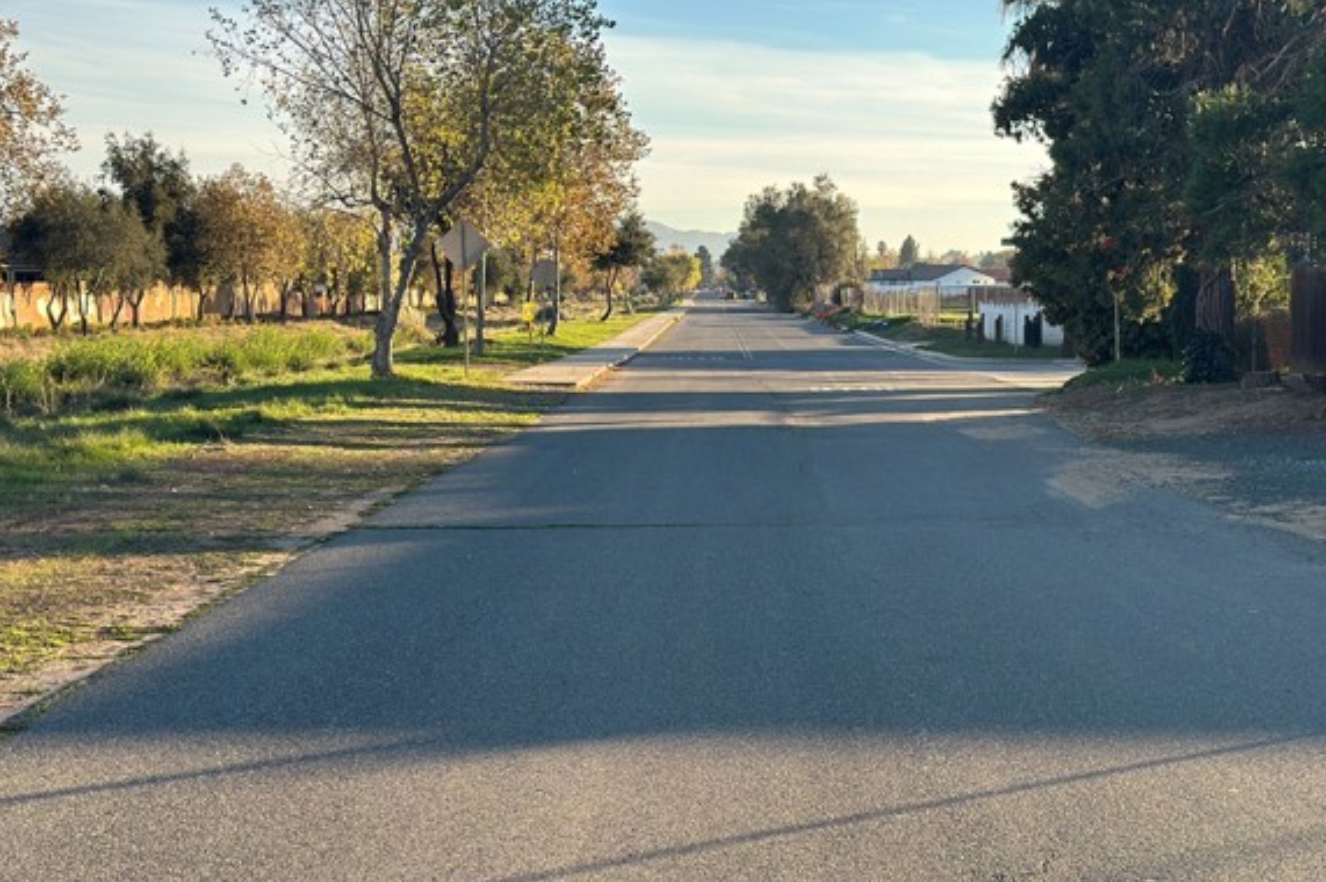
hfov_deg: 35.6
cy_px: 492
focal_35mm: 56
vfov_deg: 24.1
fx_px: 2061
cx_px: 734
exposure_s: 1/1258
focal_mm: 6.86
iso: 80
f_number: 1.78
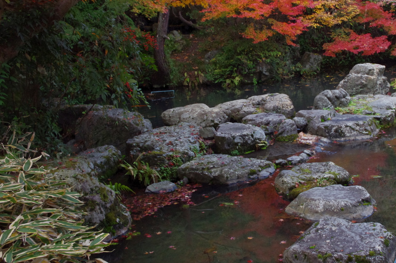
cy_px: 121
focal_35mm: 39
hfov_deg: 49.1
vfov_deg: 34.1
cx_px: 247
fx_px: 429
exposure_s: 1/80
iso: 800
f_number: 11
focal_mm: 21.25
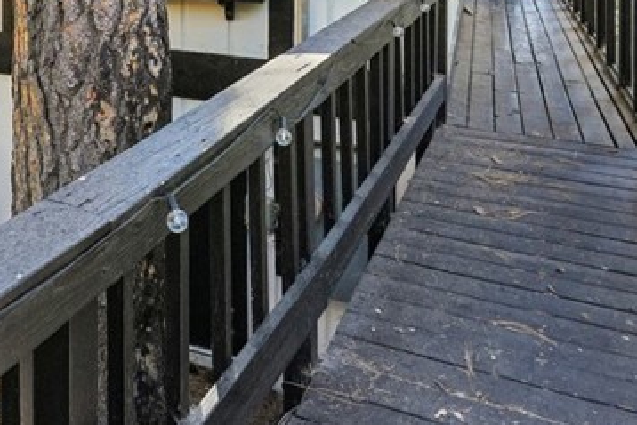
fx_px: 708
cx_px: 73
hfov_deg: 44.4
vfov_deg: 28.5
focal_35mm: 40
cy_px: -101
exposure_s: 1/40
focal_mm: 14
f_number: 8
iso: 100
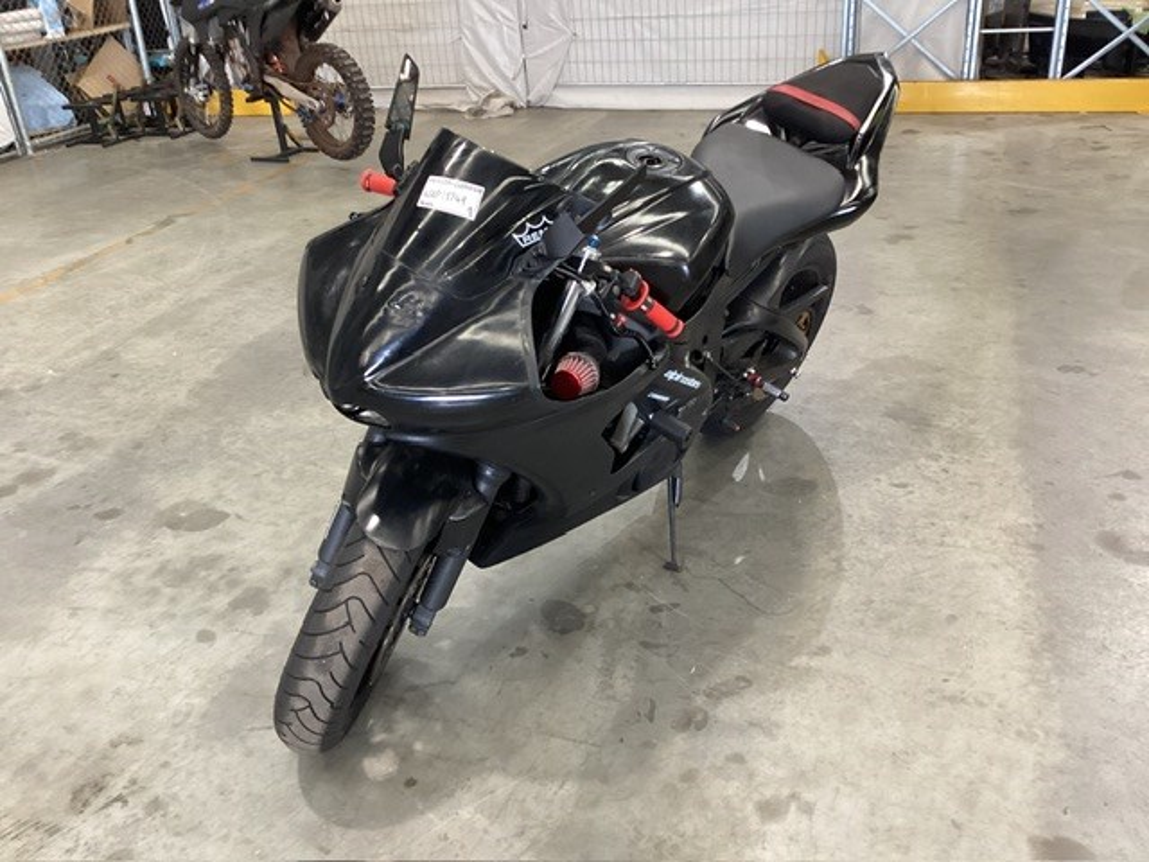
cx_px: 574
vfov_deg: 45.4
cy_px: 431
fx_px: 1029
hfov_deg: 58.4
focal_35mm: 31
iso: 320
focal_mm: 3.3
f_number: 2.4
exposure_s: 1/50
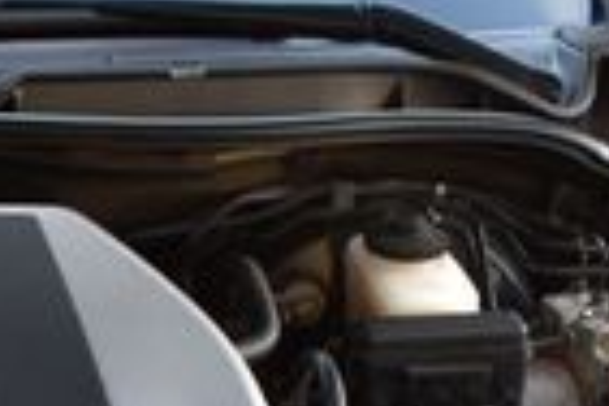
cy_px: 808
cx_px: -164
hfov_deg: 14.5
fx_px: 2300
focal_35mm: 136
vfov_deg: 9.4
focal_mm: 20
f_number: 6.3
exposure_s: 1/15
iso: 900
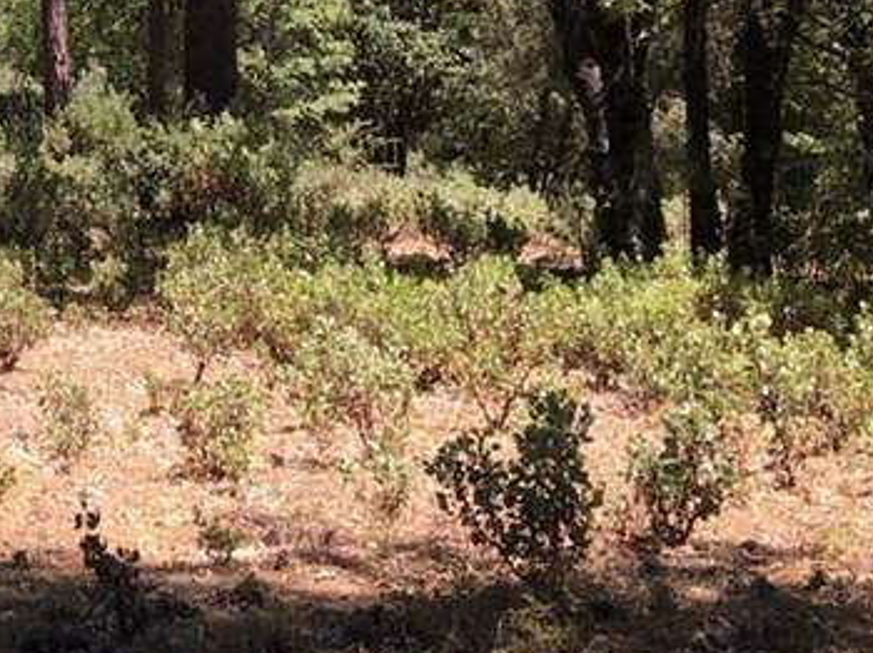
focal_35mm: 106
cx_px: -466
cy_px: -191
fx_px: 2671
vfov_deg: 13.5
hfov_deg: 16.7
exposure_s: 1/601
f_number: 2.2
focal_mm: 4.15
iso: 25
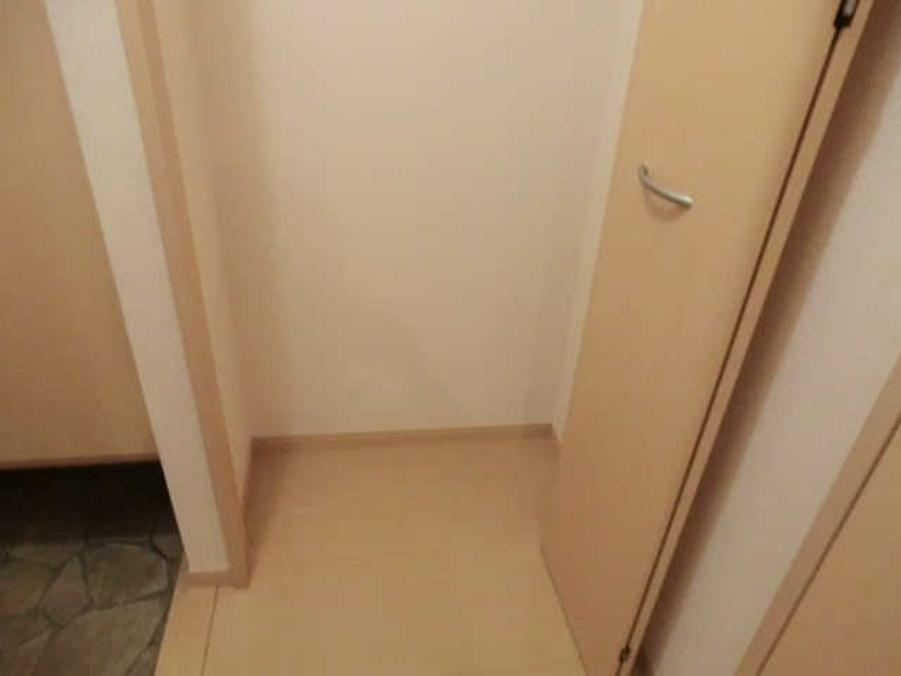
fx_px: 625
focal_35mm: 24
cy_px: 338
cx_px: 450
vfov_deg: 56.8
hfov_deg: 71.6
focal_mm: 4.3
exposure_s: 1/15
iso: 800
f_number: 3.2
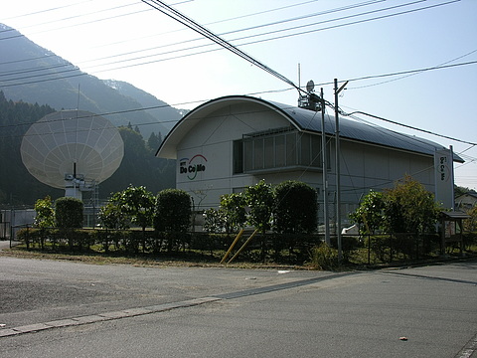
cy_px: 179
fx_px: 482
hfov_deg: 52.6
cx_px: 238
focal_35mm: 35
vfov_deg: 40.7
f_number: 6.3
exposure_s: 1/254
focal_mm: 8.9
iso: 50
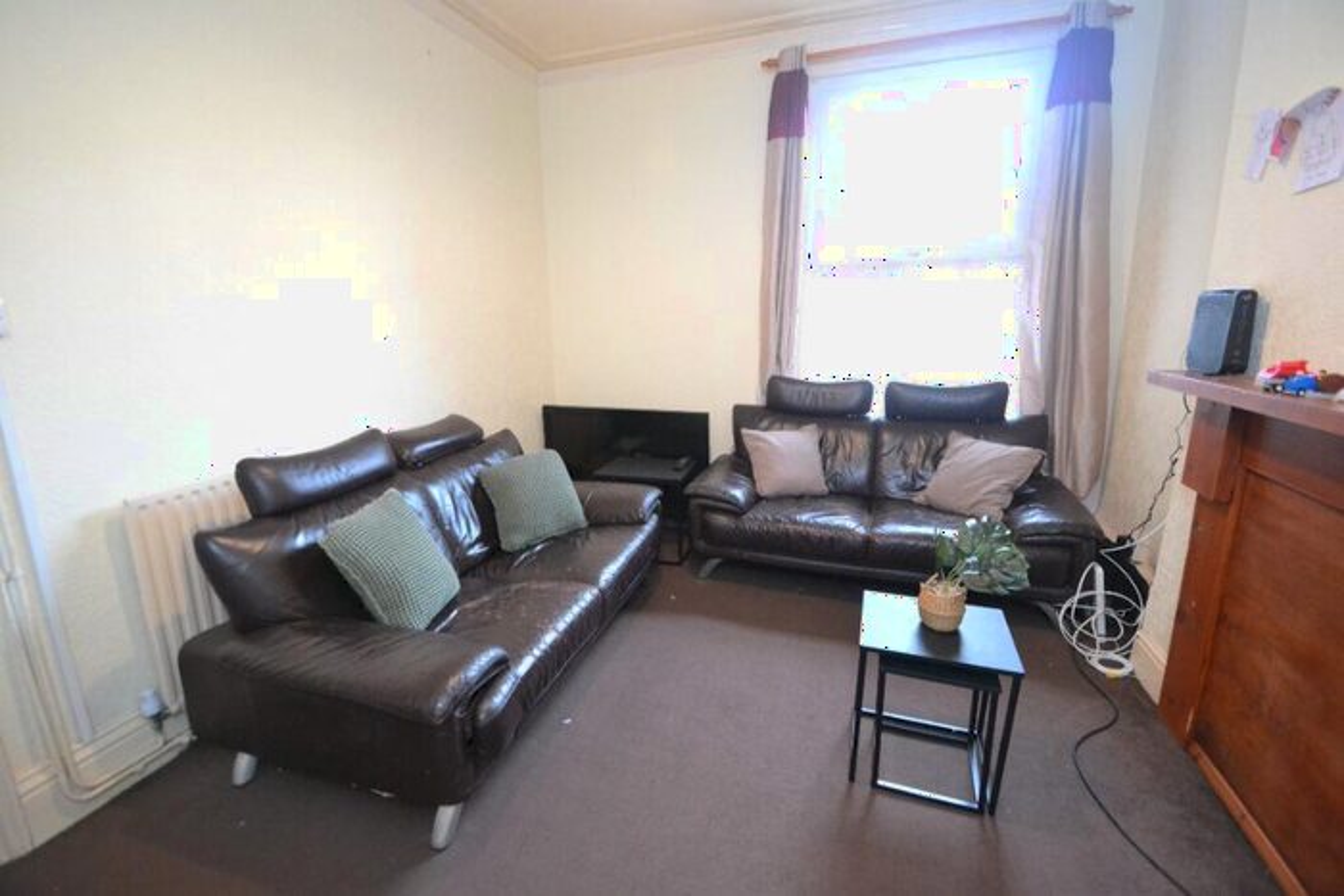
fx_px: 560
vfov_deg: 77.4
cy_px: 448
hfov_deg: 100.4
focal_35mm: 15
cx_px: 672
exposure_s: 1/50
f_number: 3.5
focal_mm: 10
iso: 3200
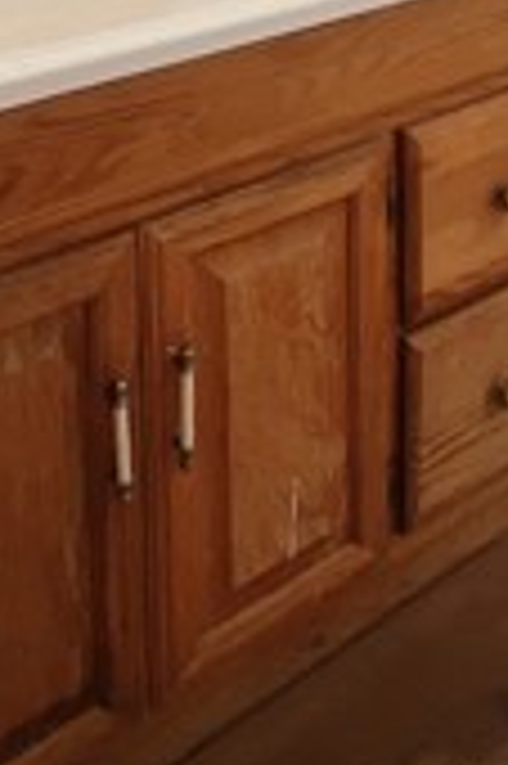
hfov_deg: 24.6
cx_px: 562
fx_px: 1082
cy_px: -288
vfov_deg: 29.3
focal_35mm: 51
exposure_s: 1/60
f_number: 1.8
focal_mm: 1.57
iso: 160
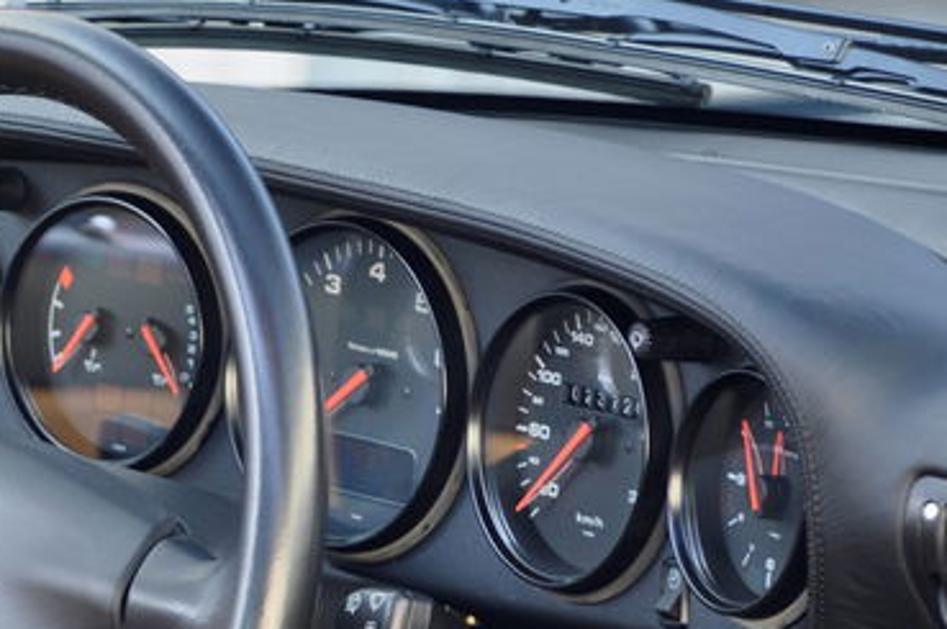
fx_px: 6963
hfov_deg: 7.8
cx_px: 85
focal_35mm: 265
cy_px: 616
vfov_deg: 5.2
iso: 500
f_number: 5.3
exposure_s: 1/30
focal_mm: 85
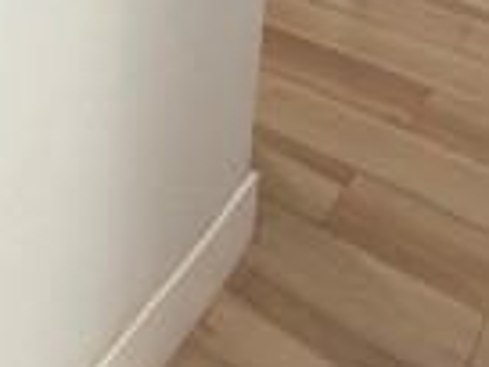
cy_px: -360
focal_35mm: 66
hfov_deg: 23.6
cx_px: -237
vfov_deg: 16.8
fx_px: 932
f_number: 2.2
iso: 200
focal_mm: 2.22
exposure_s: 1/120
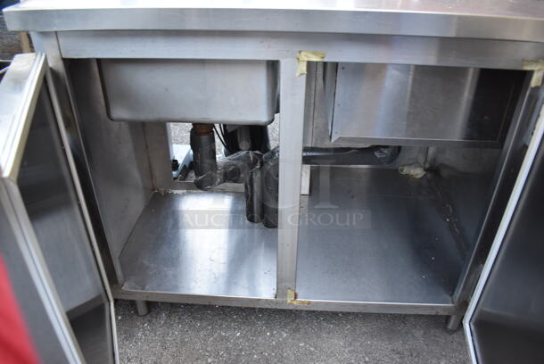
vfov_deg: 48.0
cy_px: 182
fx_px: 408
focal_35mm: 27
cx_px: 272
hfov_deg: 67.3
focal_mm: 18
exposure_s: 1/160
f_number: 3.5
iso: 800
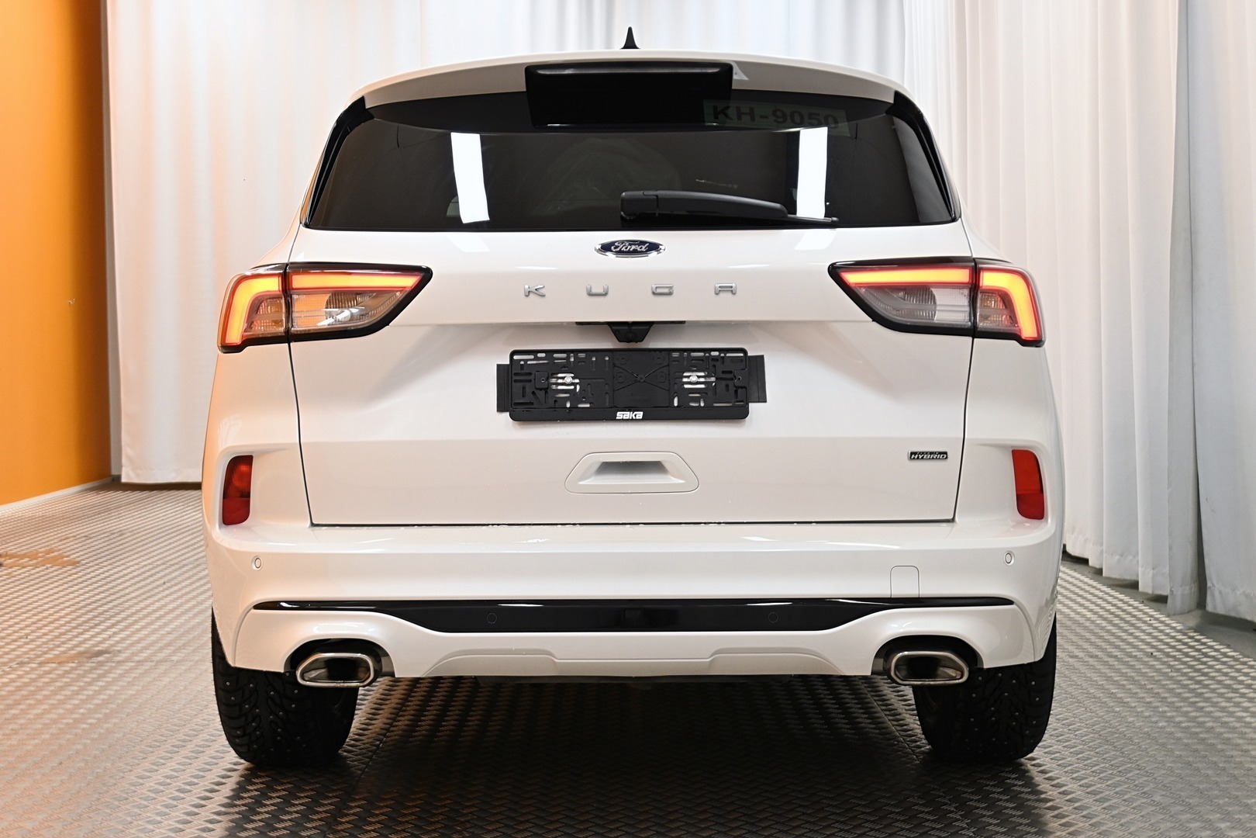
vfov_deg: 28.5
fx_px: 1648
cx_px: 628
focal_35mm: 47
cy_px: 419
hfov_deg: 41.7
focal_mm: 31.5
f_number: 5
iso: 500
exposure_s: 1/50
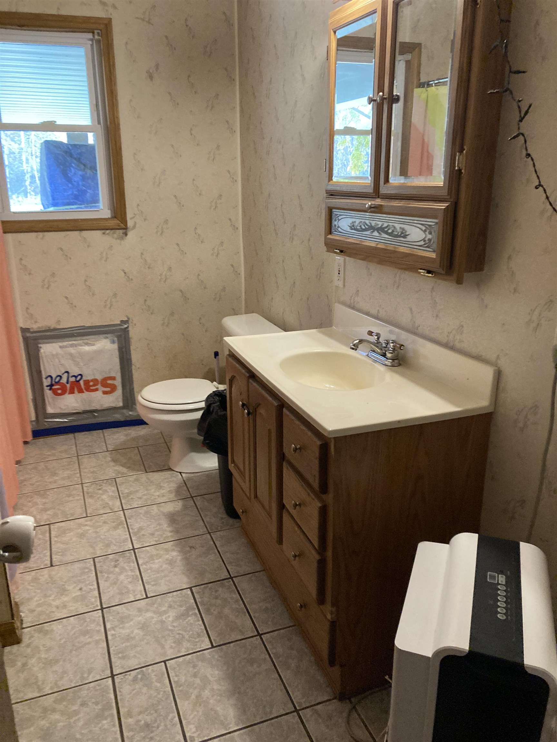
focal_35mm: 28
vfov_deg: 63.4
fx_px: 601
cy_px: 371
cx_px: 278
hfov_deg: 49.7
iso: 320
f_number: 1.8
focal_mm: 3.99
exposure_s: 1/40
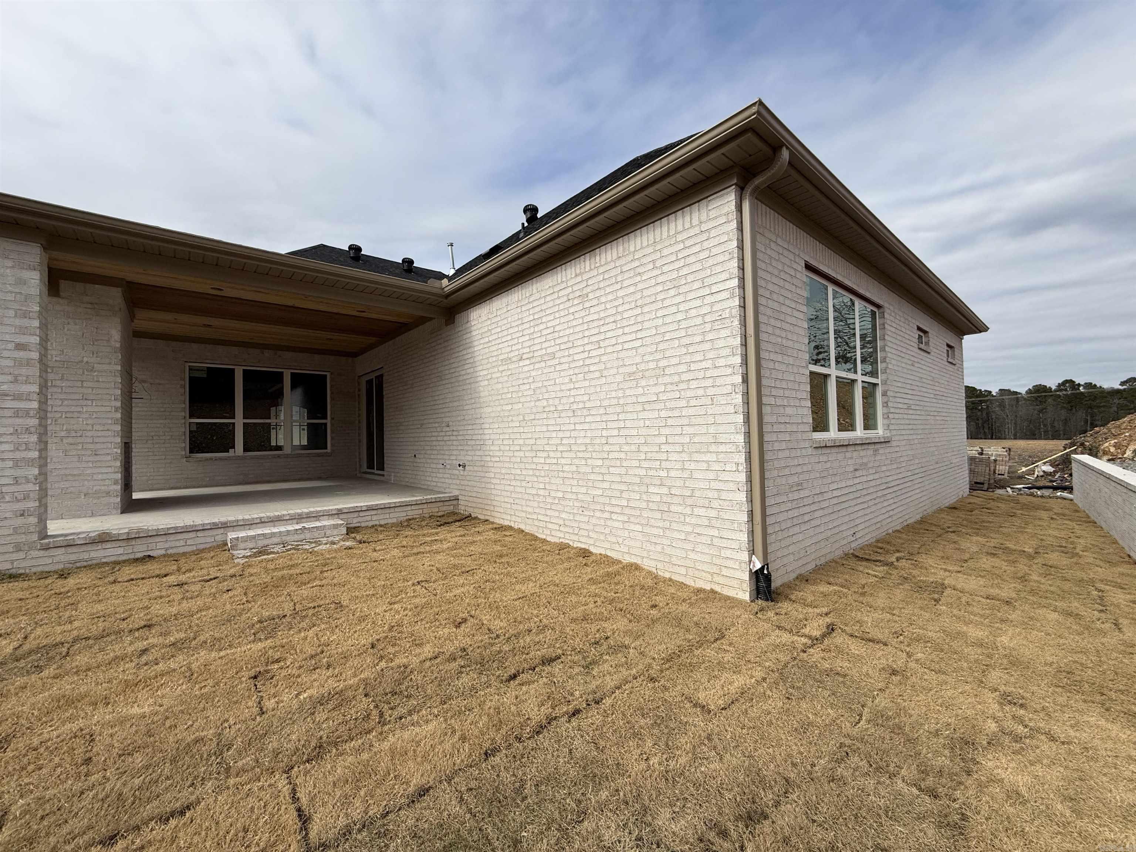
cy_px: 426
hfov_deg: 102.1
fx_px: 459
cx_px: 568
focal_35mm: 14
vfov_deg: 85.7
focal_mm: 2.22
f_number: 2.2
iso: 50
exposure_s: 1/2717
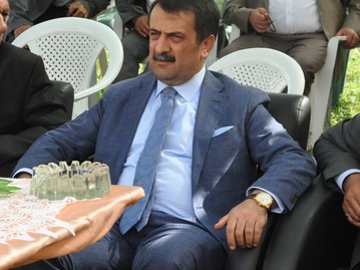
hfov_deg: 14.6
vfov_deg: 11.0
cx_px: 160
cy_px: 121
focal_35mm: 135
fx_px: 1404
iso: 1250
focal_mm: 48
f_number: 10
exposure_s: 1/400
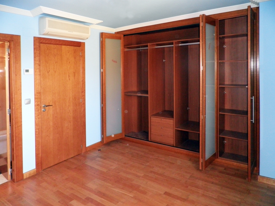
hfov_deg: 71.6
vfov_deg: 56.8
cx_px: 138
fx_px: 191
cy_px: 103
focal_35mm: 24
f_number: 3.3
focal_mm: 4.3
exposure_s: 1/30
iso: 200
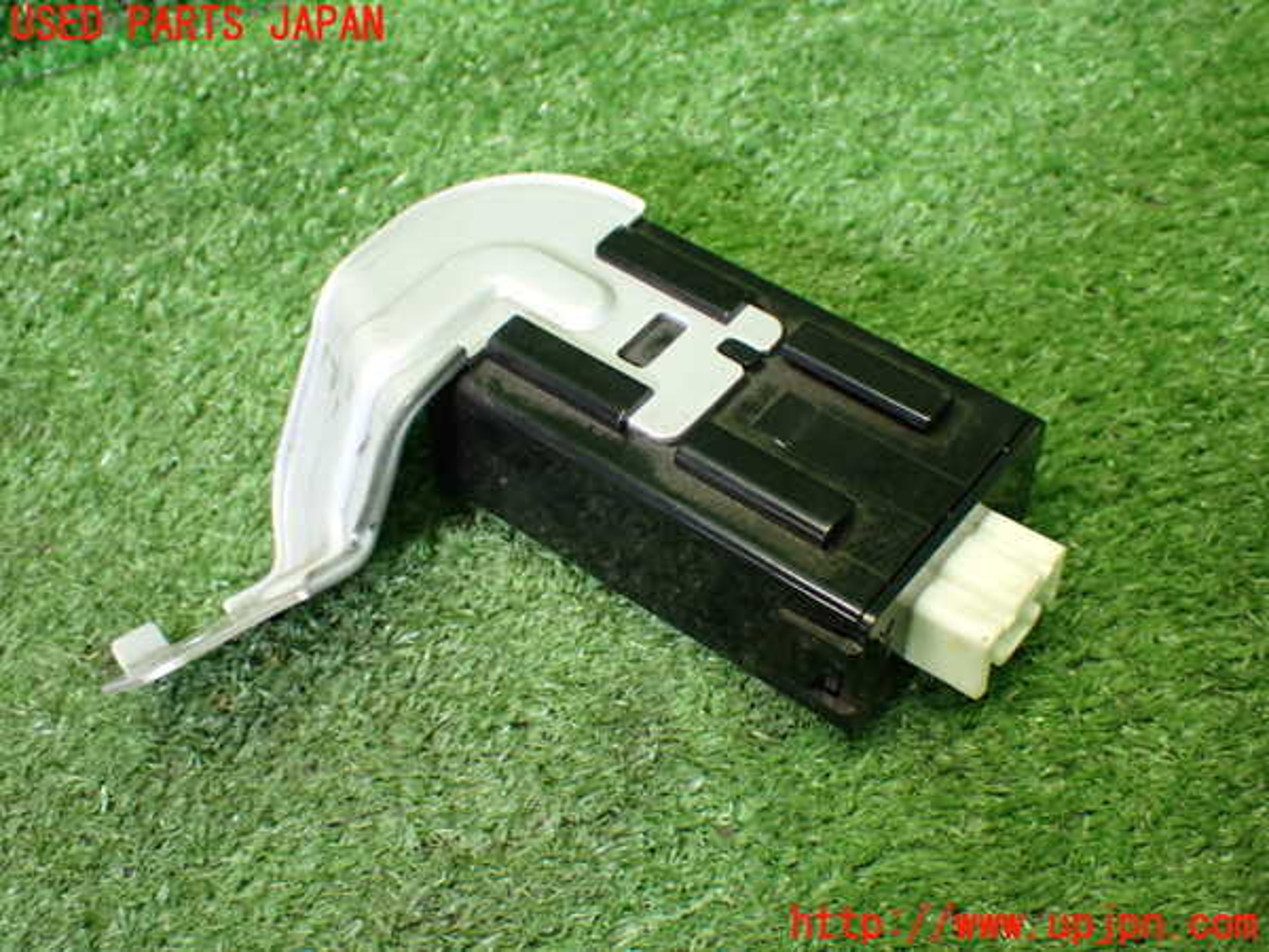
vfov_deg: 30.9
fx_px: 1723
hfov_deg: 40.4
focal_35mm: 47
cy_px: 476
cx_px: 634
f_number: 3.1
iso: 800
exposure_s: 1/80
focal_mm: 8.4
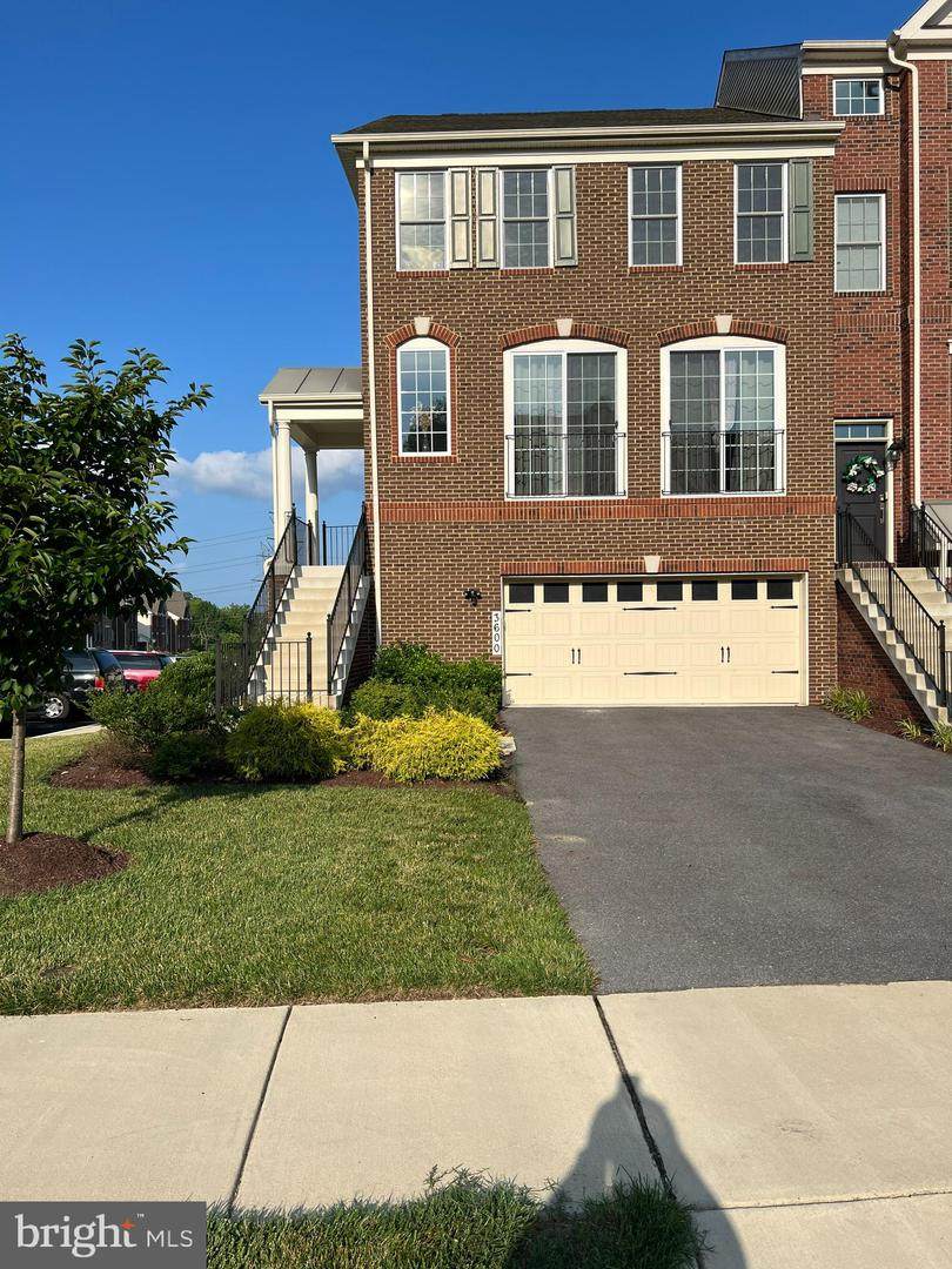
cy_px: 634
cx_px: 476
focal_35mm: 26
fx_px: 953
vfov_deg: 67.3
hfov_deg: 53.1
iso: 50
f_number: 1.5
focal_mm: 5.7
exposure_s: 1/4831
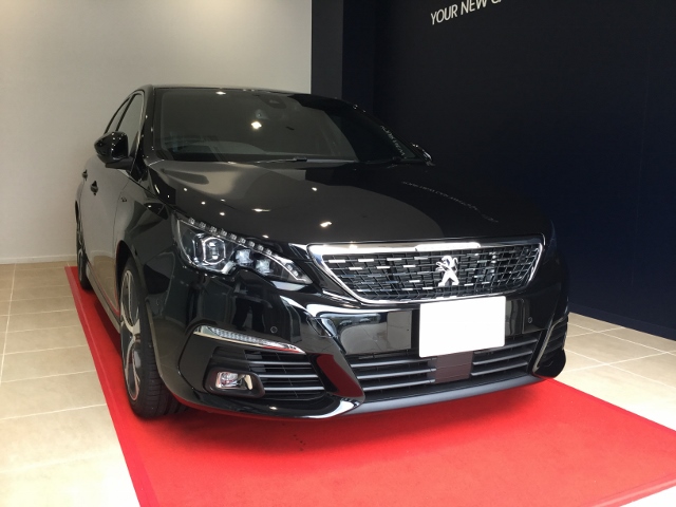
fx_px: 605
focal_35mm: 31
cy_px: 254
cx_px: 338
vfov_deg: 45.4
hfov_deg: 58.4
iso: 25
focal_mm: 3.3
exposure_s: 1/40
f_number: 2.4
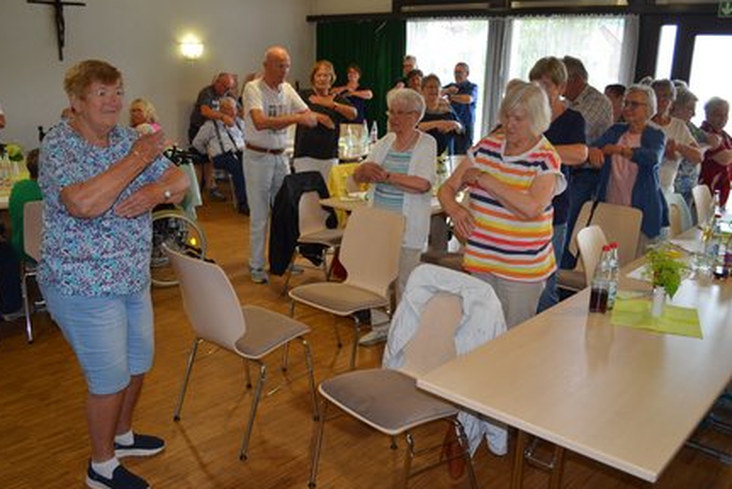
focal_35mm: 32
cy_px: 247
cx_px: 343
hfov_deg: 58.6
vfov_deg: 41.2
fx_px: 651
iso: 400
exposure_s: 1/100
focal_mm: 20
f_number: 3.8
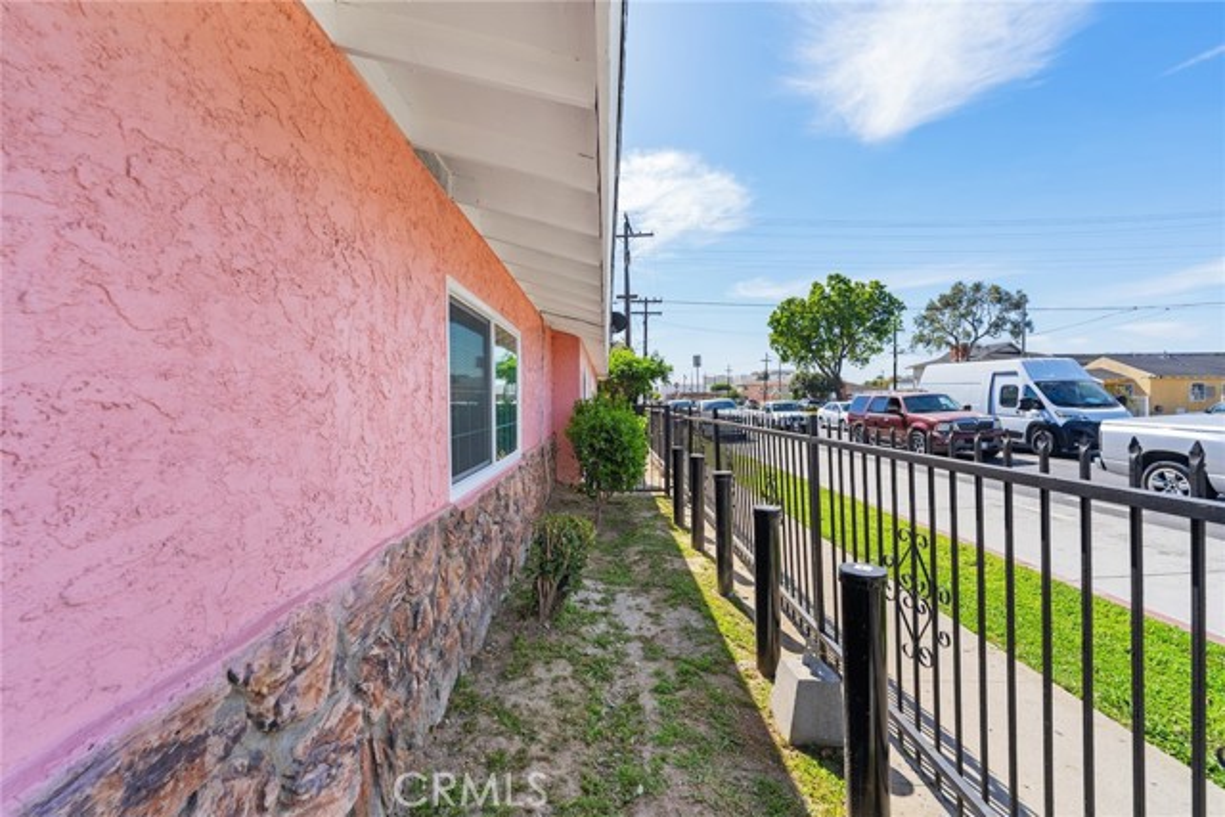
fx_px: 476
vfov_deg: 81.2
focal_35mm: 14
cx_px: 612
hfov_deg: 104.2
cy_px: 408
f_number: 7.1
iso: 100
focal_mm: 14
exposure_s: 1/200
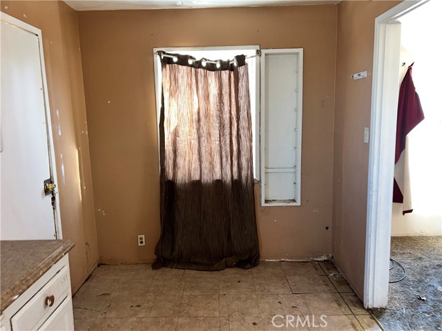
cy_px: 166
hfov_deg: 67.3
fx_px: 332
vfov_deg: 53.1
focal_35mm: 26
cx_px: 221
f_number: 1.5
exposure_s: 1/33
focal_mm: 5.7
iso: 64
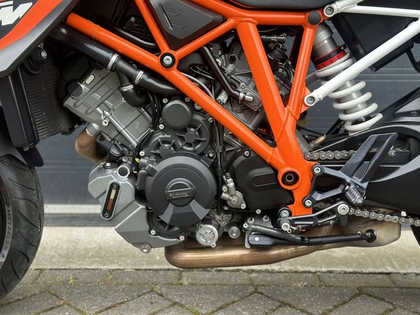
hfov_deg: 39.7
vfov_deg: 30.3
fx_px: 582
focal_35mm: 48
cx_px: 210
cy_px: 158
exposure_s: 1/229
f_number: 1.78
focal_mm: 6.86
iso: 80
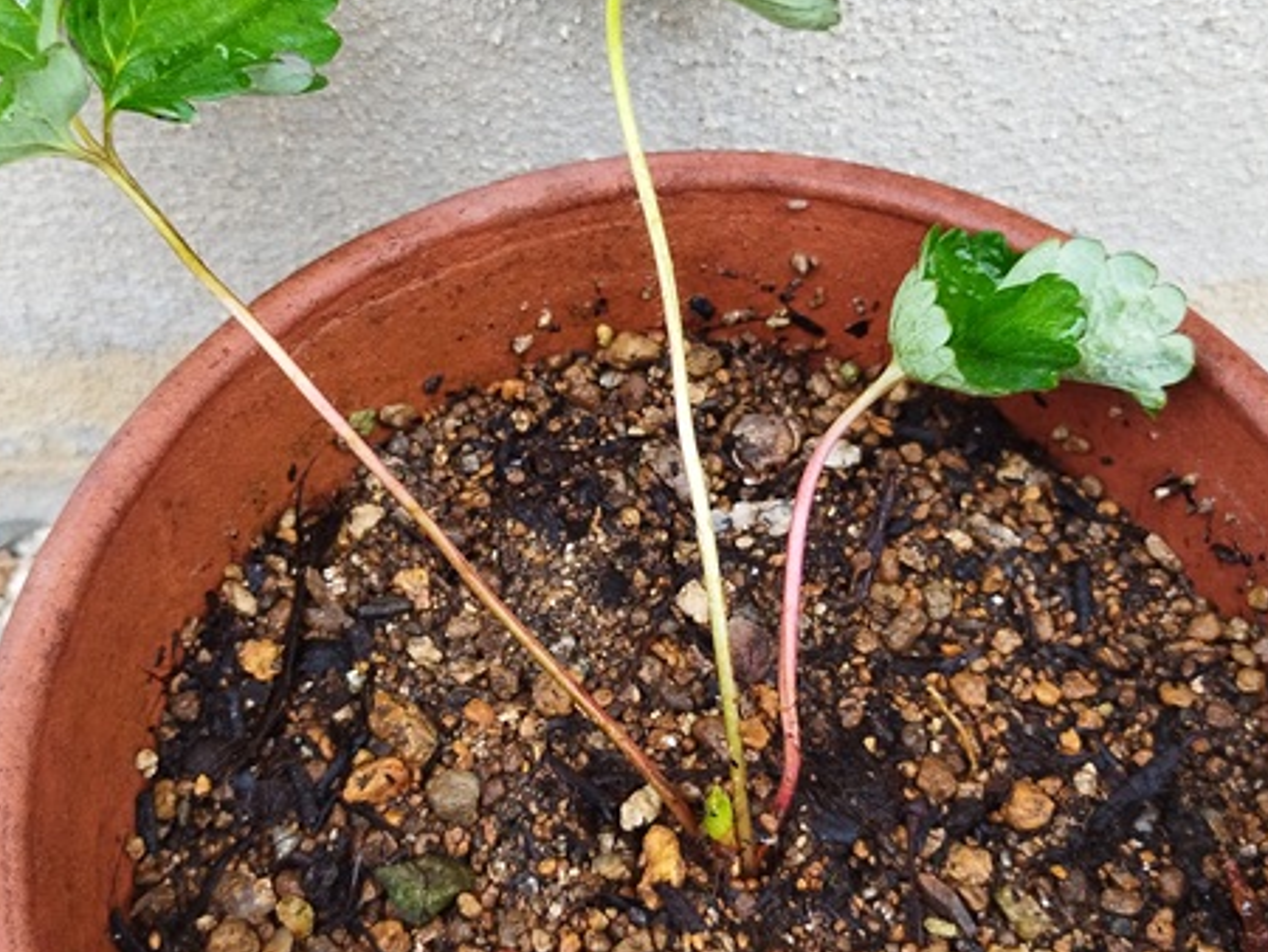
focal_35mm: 48
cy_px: 484
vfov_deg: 30.3
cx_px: 589
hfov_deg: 39.6
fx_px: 1759
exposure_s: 1/238
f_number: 1.79
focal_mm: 4.7
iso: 49
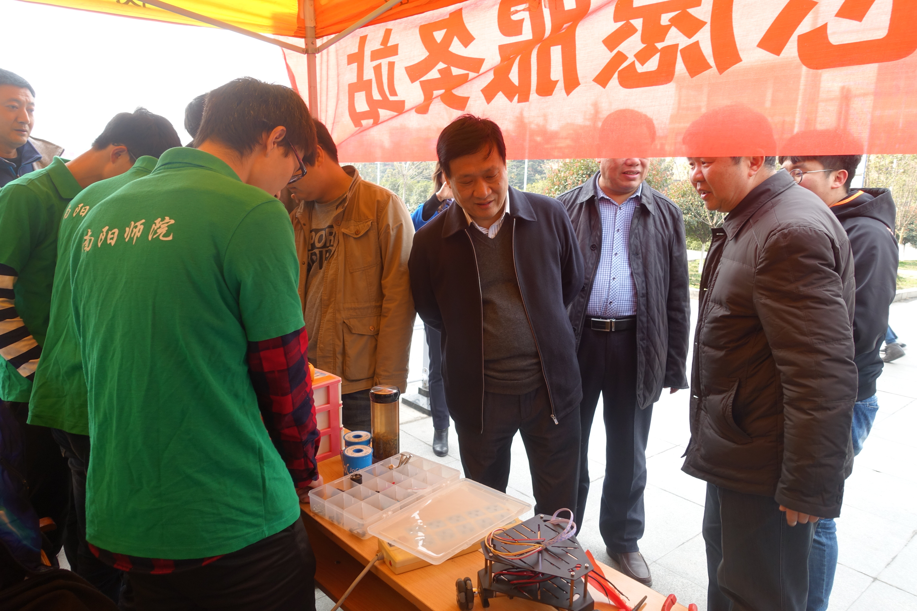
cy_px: 306
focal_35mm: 24
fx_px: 611
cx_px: 458
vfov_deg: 53.1
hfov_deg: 73.7
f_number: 4
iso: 125
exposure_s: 1/100
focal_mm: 8.8
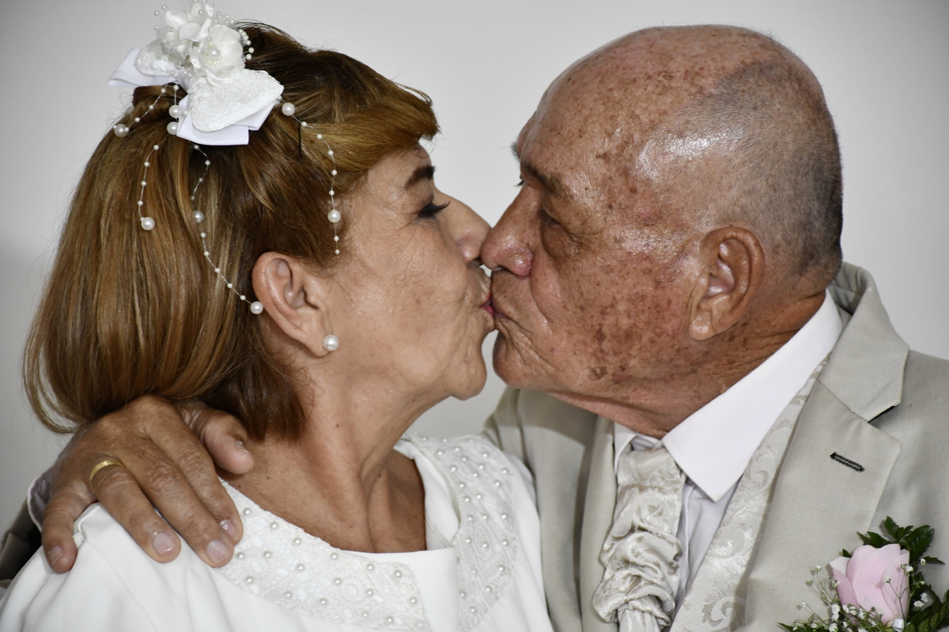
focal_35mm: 183
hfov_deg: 11.2
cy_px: 316
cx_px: 474
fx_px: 4824
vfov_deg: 7.5
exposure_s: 1/125
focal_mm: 122
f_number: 5.6
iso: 1800
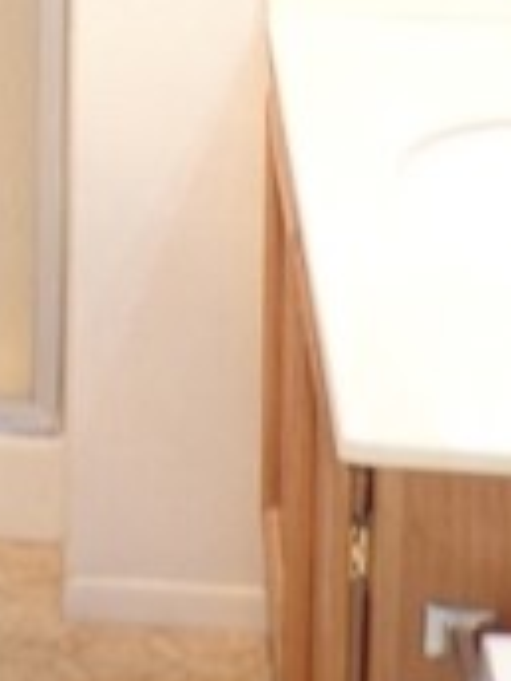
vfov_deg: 17.9
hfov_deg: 15.4
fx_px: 1830
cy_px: -455
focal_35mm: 93
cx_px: -67
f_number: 2
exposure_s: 1/40
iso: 200
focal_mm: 4.5
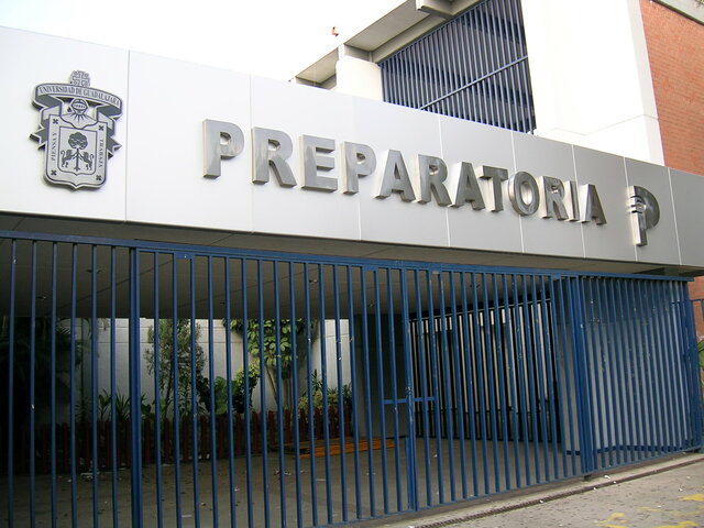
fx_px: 712
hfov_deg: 52.6
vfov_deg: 40.7
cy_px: 264
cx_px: 352
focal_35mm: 35
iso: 50
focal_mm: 5.4
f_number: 2.8
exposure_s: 1/118
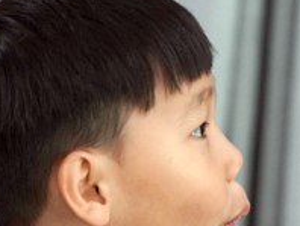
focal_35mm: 872
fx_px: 7566
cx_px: 105
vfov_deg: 1.7
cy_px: 366
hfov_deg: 2.3
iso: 1600
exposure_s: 1/250
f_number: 4
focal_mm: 200
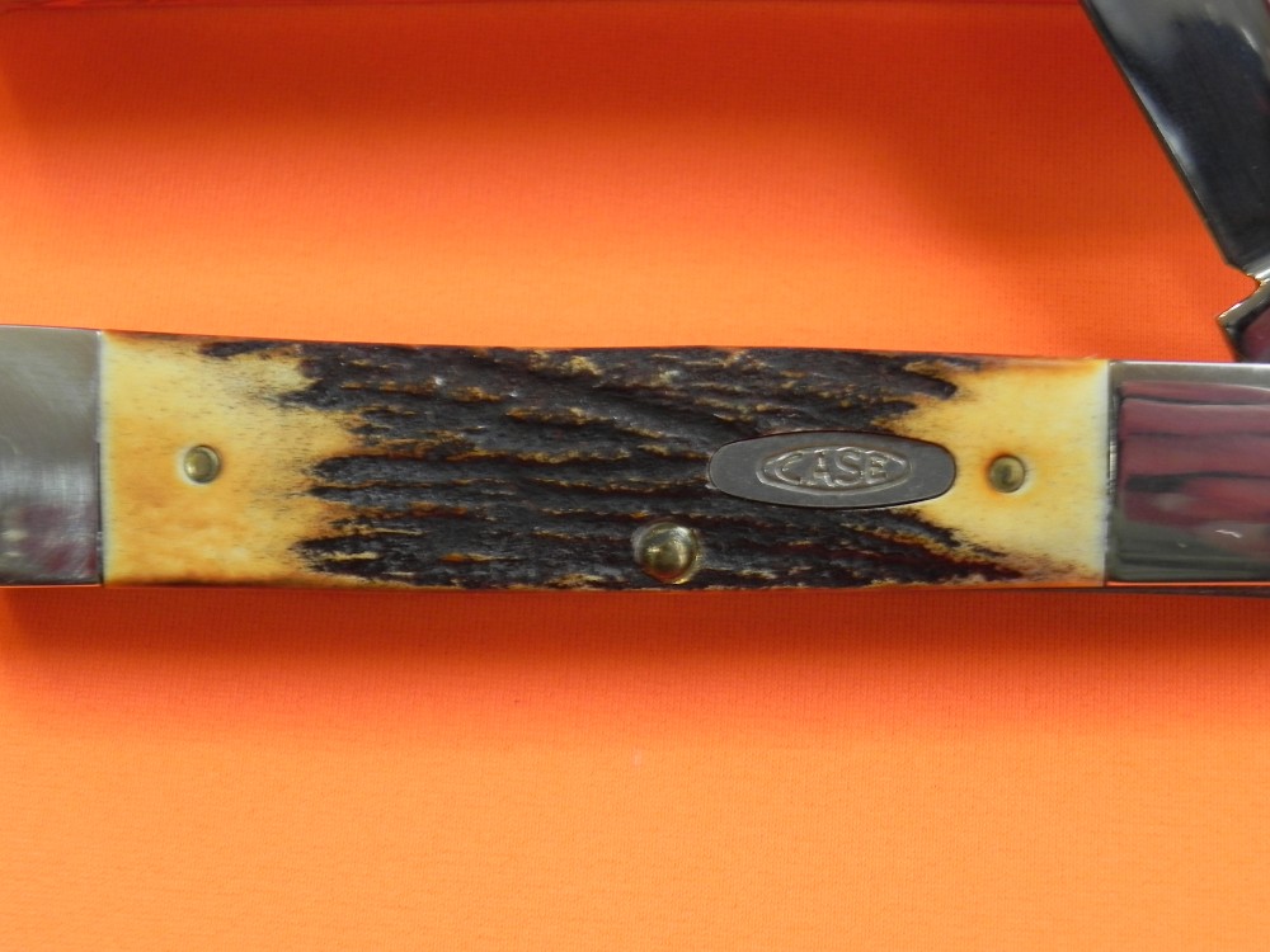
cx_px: 635
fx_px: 2752
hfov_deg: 26.0
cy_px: 476
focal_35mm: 75
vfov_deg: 19.6
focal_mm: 13.4
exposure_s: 1/30
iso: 170
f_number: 4
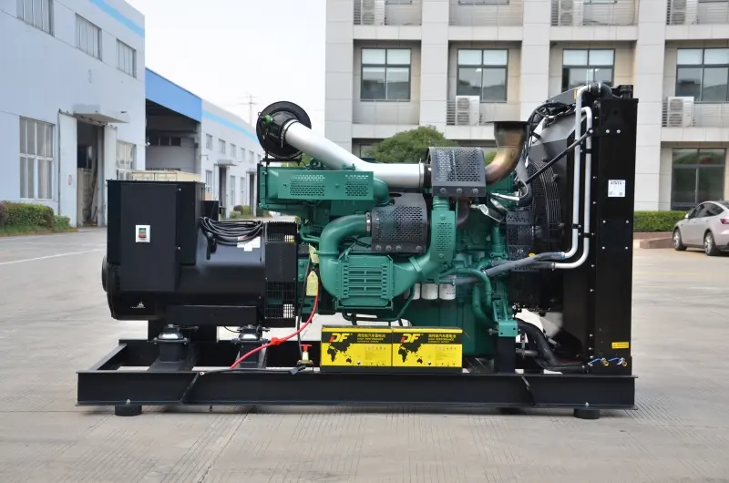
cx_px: 364
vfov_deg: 25.6
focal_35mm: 52
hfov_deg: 37.9
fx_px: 1061
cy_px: 242
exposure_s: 1/100
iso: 200
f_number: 5
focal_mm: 35
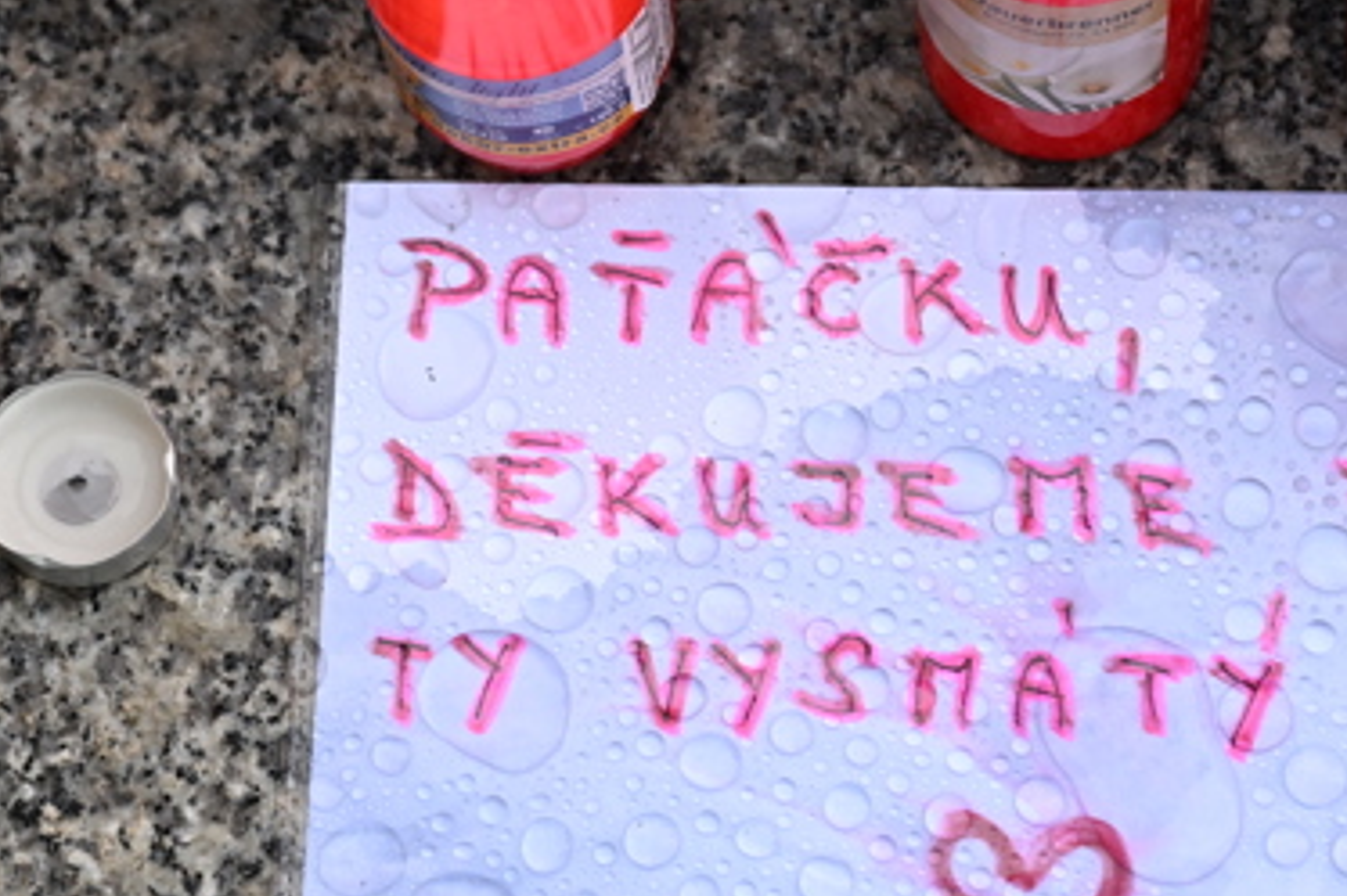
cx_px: 1048
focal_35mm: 118
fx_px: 4413
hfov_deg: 17.2
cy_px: 475
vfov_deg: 11.6
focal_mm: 64
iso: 1250
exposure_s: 1/640
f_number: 5
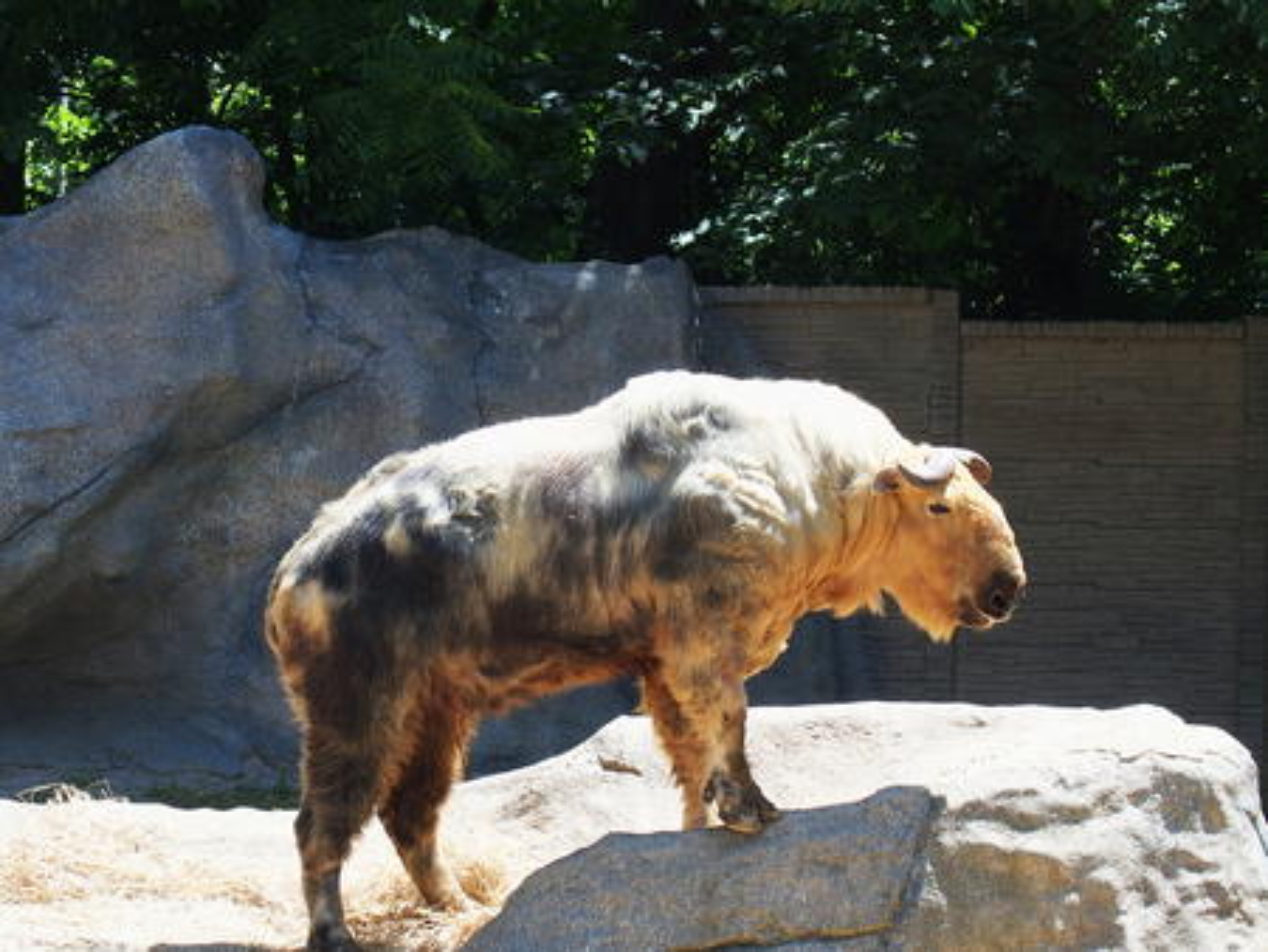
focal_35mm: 100
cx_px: 634
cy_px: 476
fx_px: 3665
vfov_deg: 14.8
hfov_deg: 19.6
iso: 100
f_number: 3.5
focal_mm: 21.2
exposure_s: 1/400
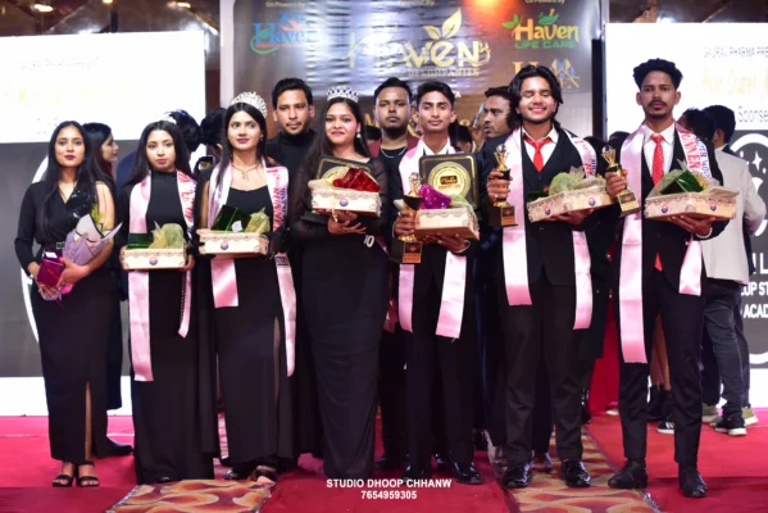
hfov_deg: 28.8
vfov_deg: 19.5
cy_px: 256
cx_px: 384
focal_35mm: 70
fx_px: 1494
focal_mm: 70
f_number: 4
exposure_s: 1/200
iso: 1250
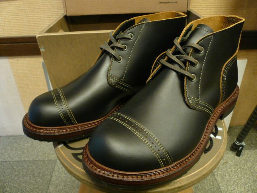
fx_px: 208
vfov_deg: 49.7
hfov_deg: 63.4
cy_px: 96
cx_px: 128
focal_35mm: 28
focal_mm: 4.6
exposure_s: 1/8
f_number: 2.8
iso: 200
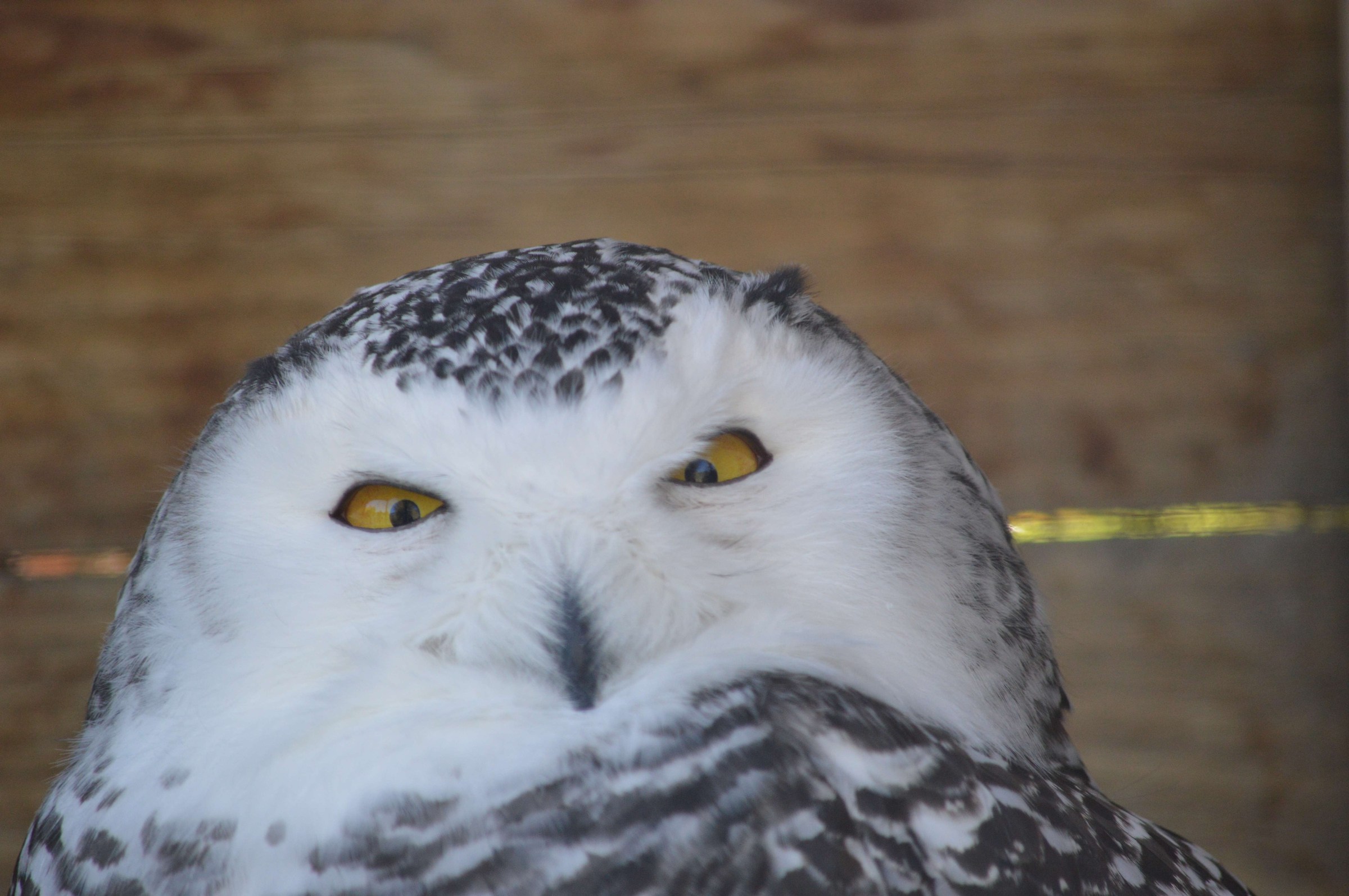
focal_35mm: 450
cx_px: 674
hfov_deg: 4.6
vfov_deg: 3.0
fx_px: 16845
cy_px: 448
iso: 800
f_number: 5.6
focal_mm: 300
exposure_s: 1/160
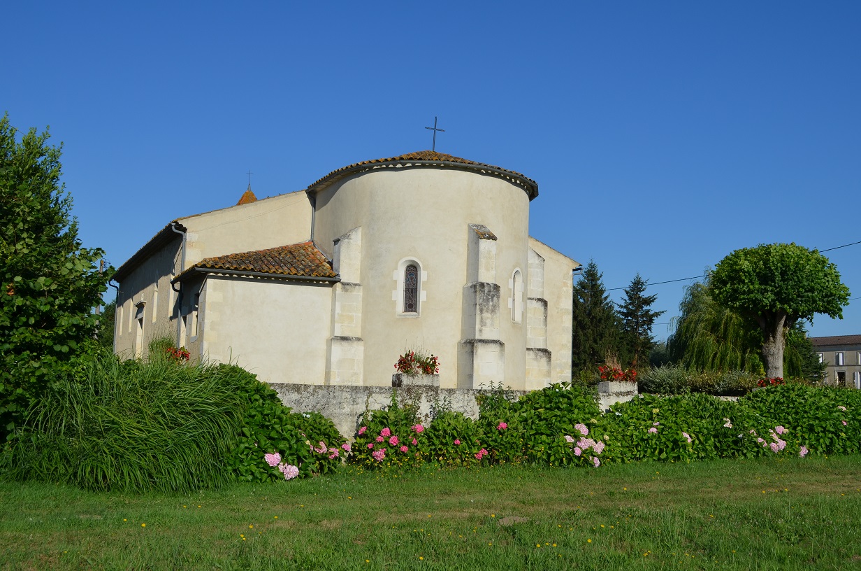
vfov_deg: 36.7
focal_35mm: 36
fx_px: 859
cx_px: 430
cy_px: 286
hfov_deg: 53.2
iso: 100
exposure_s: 1/320
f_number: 9
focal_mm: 24
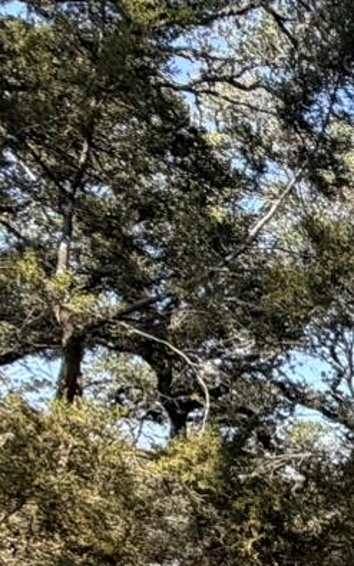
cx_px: 1008
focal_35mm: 77
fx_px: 1188
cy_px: 676
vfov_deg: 24.3
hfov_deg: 11.5
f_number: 2.2
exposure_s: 1/502
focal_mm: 2.22
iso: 40
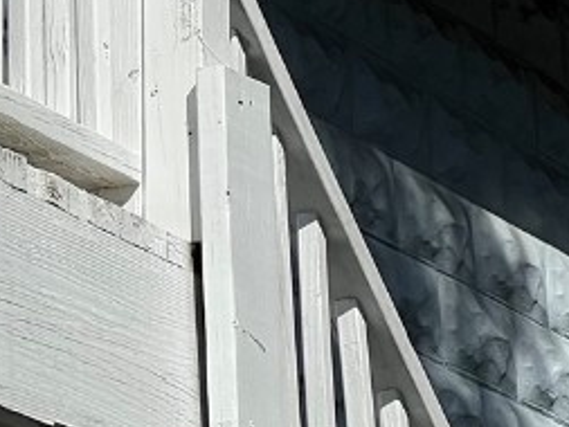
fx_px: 5131
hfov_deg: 6.2
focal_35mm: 312
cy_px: -157
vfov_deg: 4.7
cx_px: -448
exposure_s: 1/2660
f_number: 2.8
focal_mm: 9
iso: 32
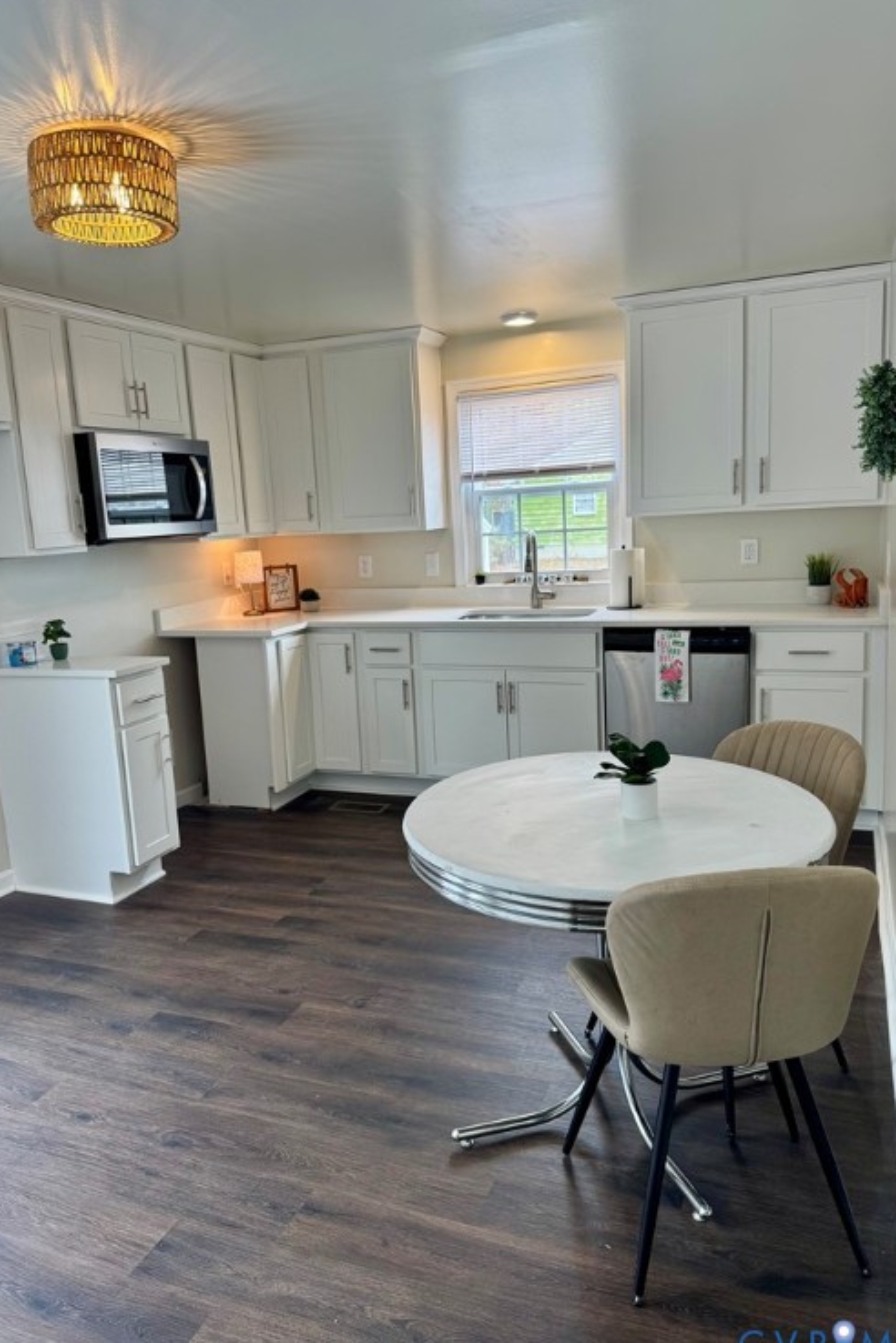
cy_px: 672
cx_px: 424
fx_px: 970
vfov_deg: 69.4
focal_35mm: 26
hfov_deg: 49.6
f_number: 1.78
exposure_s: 1/120
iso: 80
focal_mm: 6.76
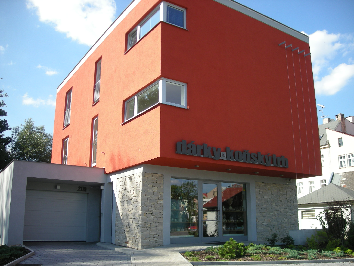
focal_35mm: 35
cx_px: 177
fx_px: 358
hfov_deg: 52.6
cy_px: 133
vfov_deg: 40.7
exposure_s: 1/371
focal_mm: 5.7
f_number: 2.8
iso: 50
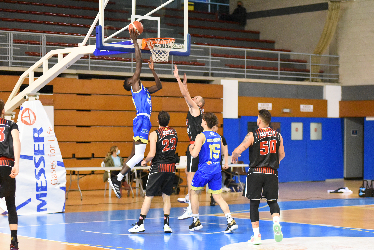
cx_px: 187
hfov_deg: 21.5
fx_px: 987
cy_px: 125
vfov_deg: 14.4
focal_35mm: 95
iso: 12800
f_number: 3.5
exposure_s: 1/1000
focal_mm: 95
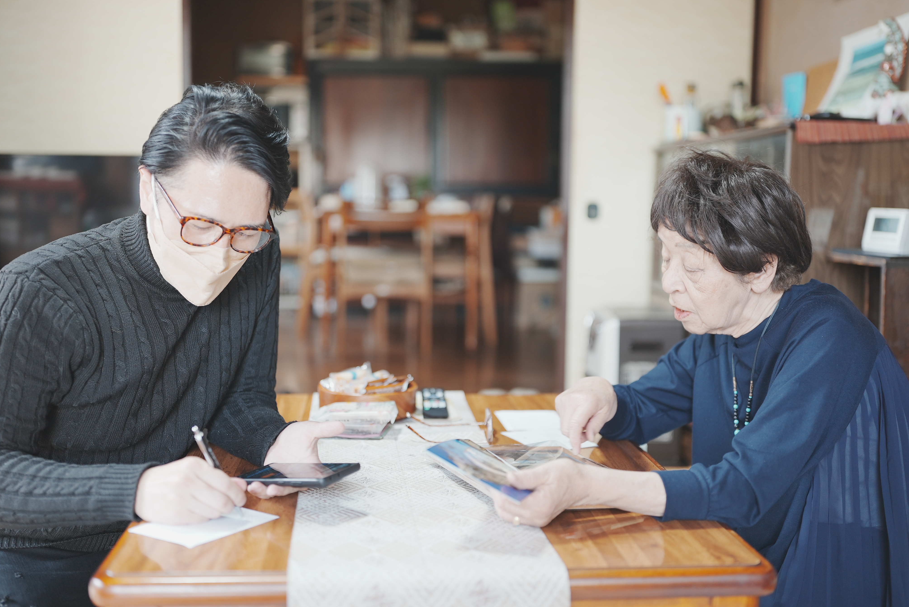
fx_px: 1061
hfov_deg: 46.4
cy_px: 296
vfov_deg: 31.9
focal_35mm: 42
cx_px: 453
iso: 250
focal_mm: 40
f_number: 1.4
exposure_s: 1/125
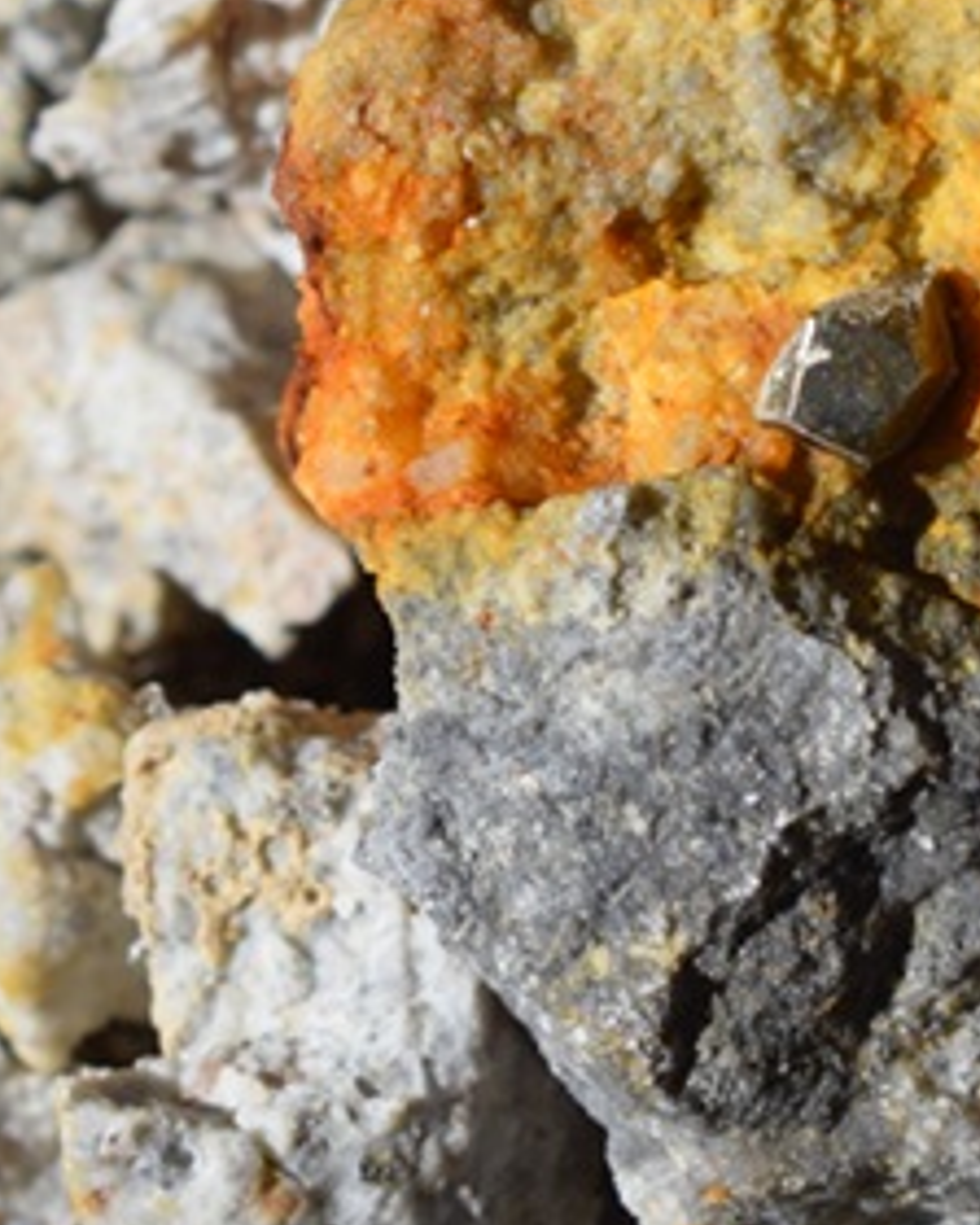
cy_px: 545
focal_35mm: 221
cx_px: 822
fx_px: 8025
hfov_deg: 7.0
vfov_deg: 8.7
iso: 200
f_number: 10
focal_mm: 55
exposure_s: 1/400
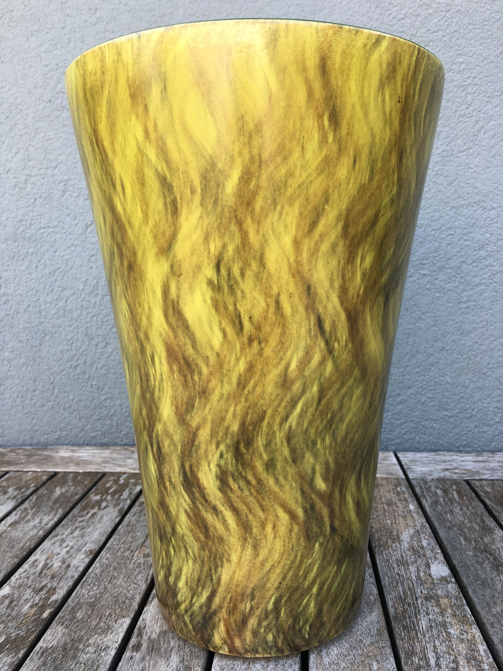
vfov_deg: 61.7
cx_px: 252
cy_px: 336
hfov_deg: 48.2
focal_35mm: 29
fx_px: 562
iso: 25
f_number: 2.2
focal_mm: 4.15
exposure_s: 1/100
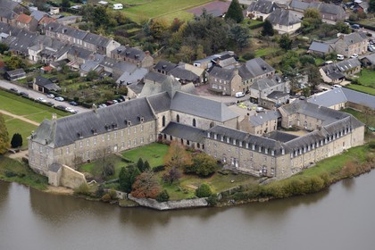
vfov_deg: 8.6
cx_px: 188
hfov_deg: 12.8
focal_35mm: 160
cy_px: 125
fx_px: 1667
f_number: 5.6
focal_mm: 160
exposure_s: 1/1250
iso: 800
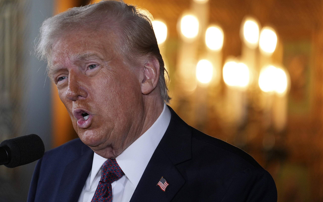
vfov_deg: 3.4
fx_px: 3433
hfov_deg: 5.4
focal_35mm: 390
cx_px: 162
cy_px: 105
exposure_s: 1/320
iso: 2000
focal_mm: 382
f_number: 5.6
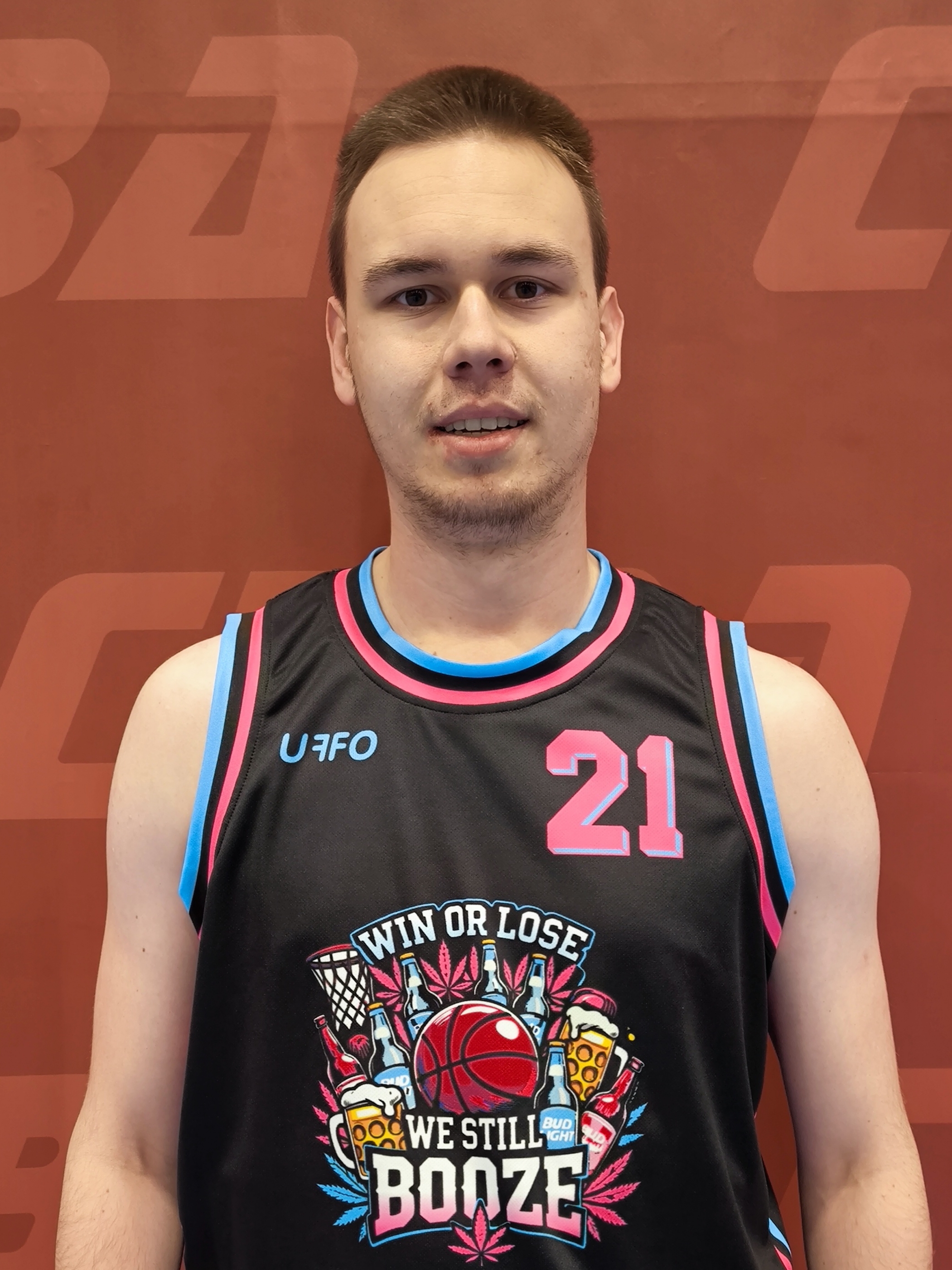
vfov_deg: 61.7
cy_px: 635
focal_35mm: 29
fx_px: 1063
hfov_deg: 48.2
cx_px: 476
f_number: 1.9
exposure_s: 1/50
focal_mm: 6.92
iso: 250
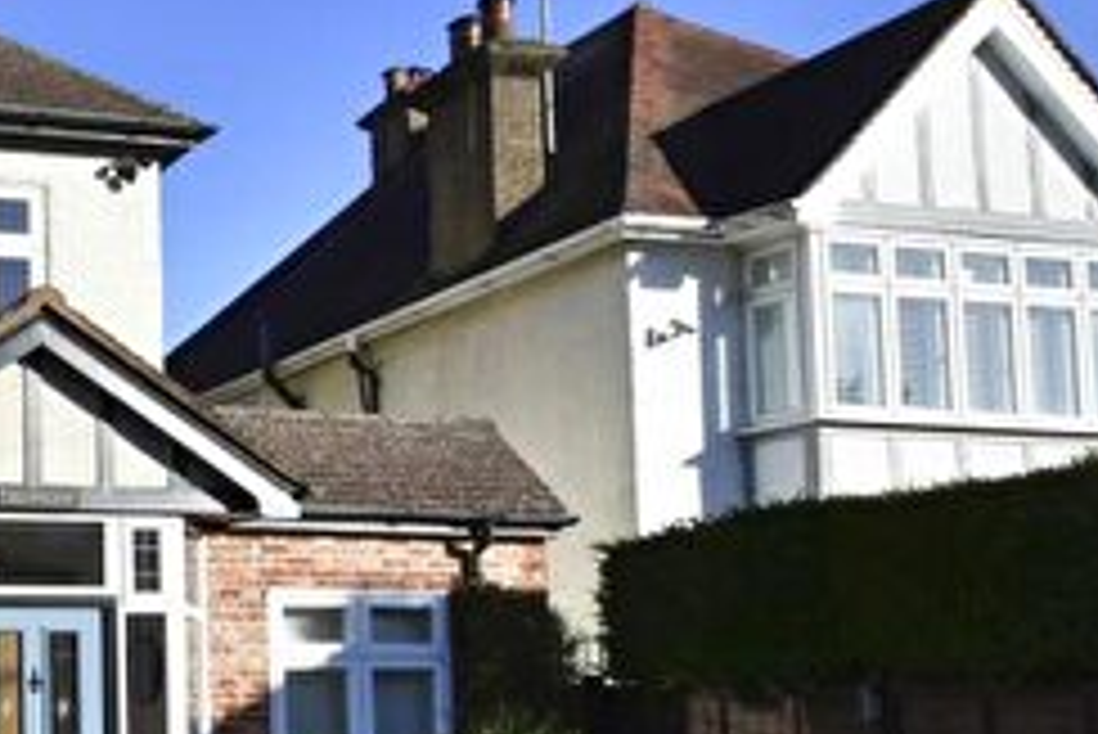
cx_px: -207
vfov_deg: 30.9
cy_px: 520
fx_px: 1312
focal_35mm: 43
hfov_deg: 35.9
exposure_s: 1/1250
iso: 640
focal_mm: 10
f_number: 8
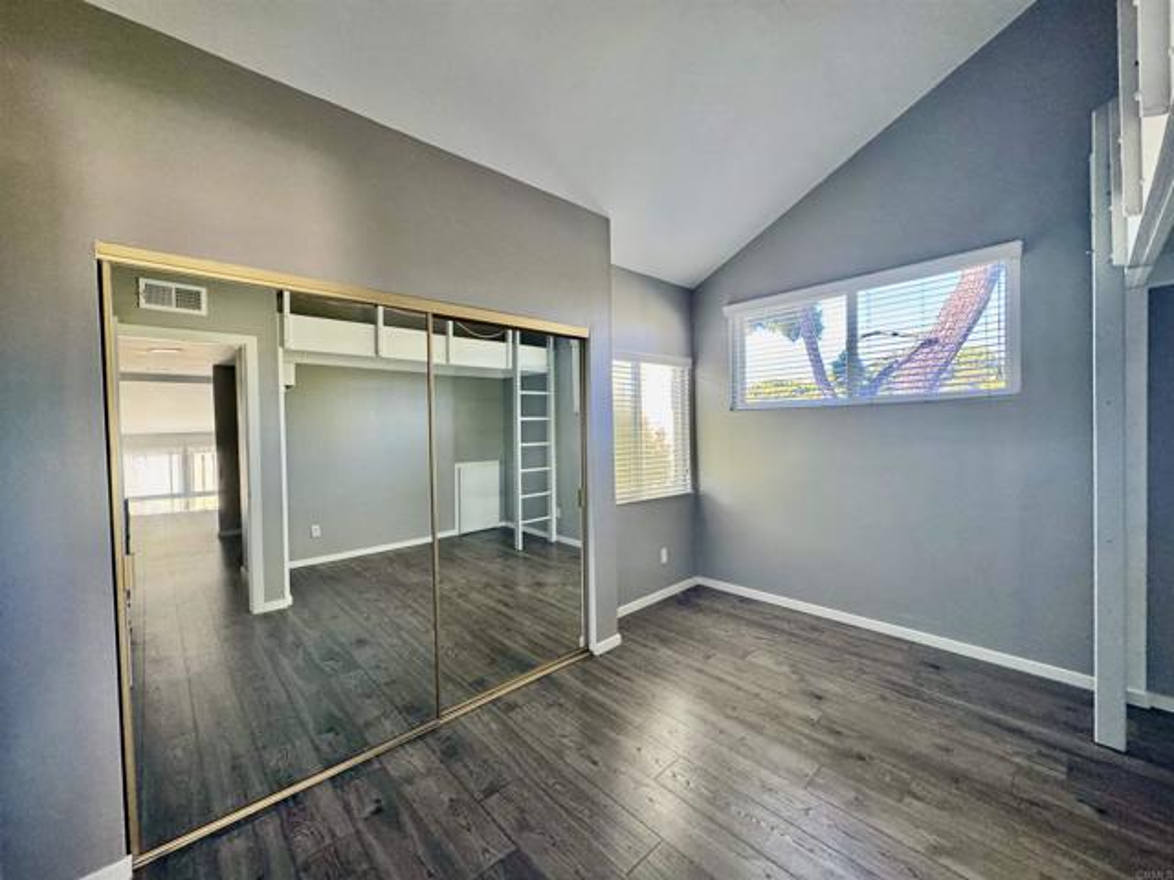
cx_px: 587
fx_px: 475
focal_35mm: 14
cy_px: 440
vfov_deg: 85.7
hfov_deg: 102.1
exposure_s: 1/99
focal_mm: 2.22
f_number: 2.2
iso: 250
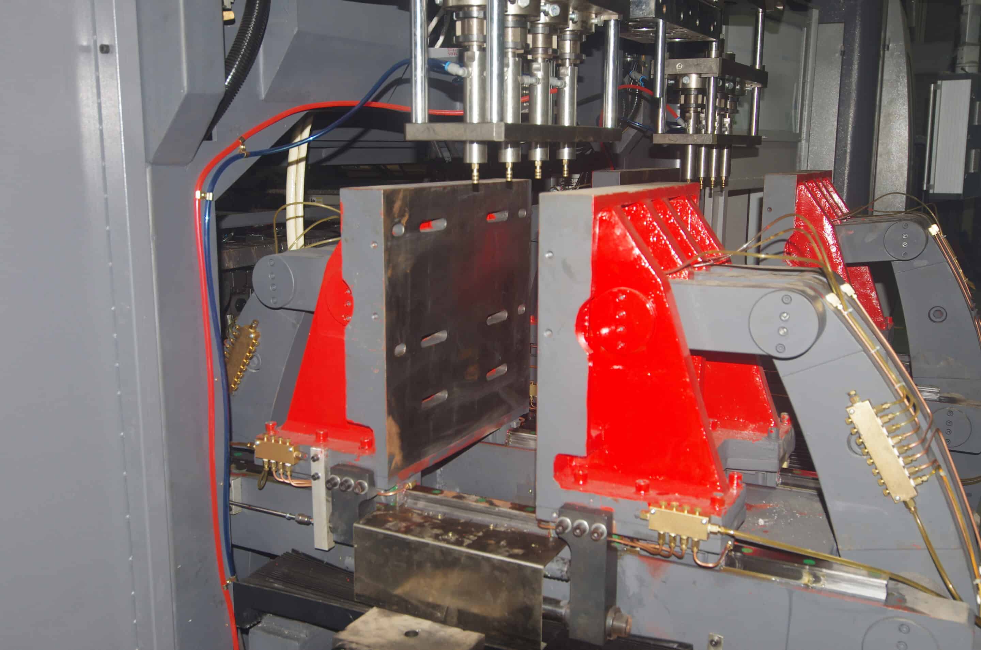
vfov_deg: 36.7
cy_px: 325
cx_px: 490
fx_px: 979
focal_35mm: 36
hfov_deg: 53.2
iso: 160
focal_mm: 24
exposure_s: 1/60
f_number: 4
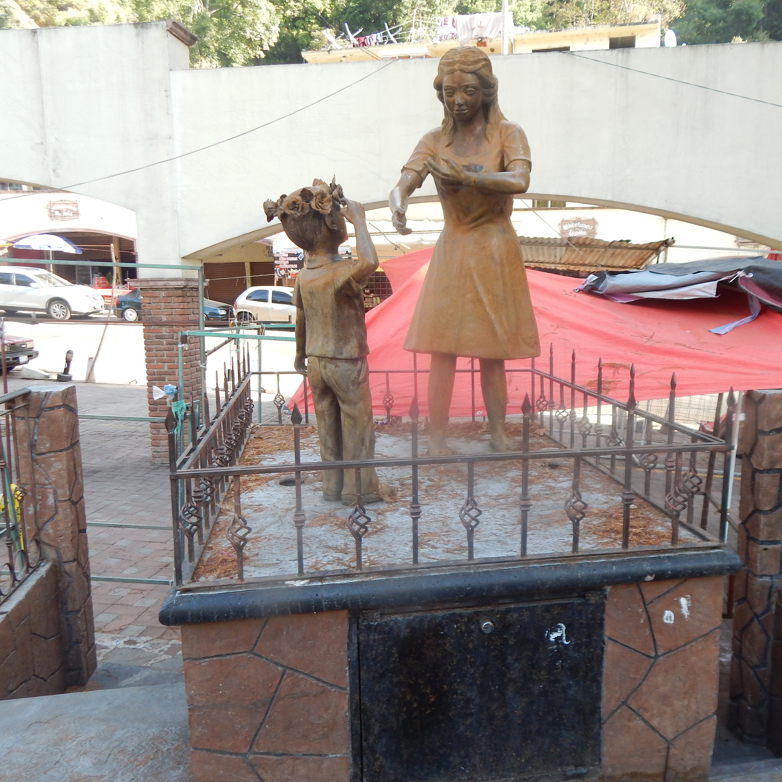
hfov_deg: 60.8
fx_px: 665
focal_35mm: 26
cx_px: 436
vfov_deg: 60.9
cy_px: 390
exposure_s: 1/125
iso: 125
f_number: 3
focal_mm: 4
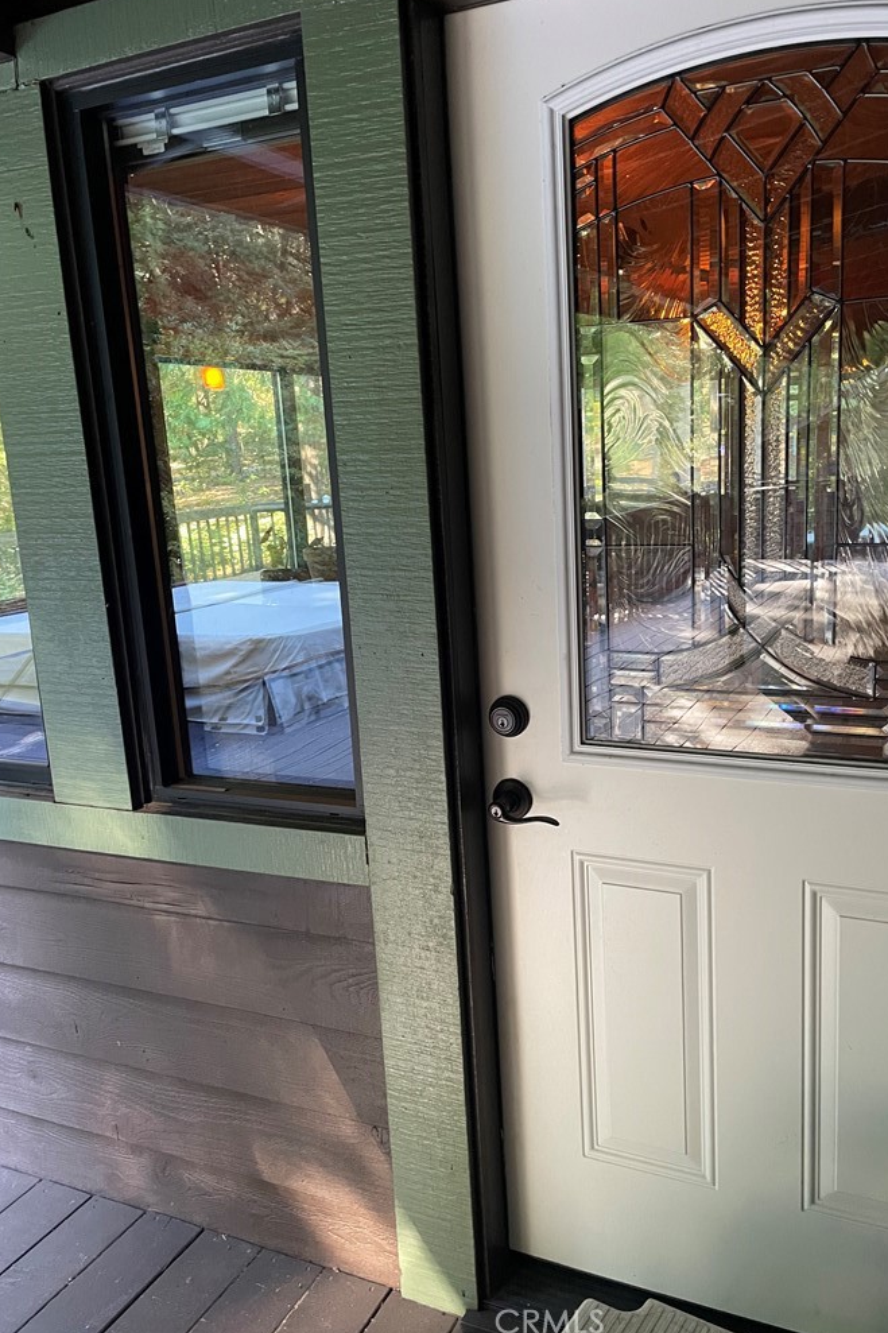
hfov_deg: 46.3
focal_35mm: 28
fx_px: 1036
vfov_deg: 65.5
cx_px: 496
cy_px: 651
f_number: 1.6
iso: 320
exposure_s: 1/60
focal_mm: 4.2
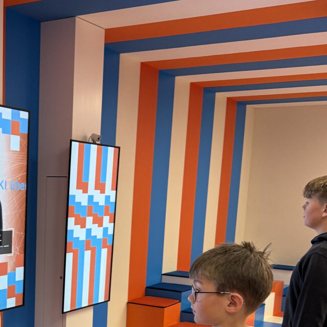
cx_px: 47
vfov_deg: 29.2
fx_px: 598
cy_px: 298
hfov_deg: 29.6
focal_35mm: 56
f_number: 1.78
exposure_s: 1/59
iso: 200
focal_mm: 6.76
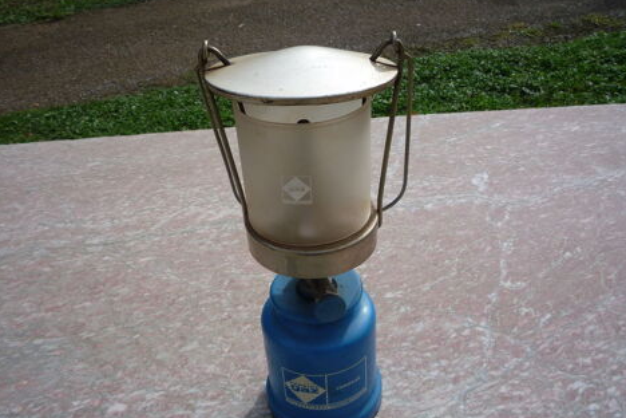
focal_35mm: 32
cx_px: 317
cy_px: 234
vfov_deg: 41.0
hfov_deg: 58.7
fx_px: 556
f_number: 5.6
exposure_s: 1/400
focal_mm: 5.2
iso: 100
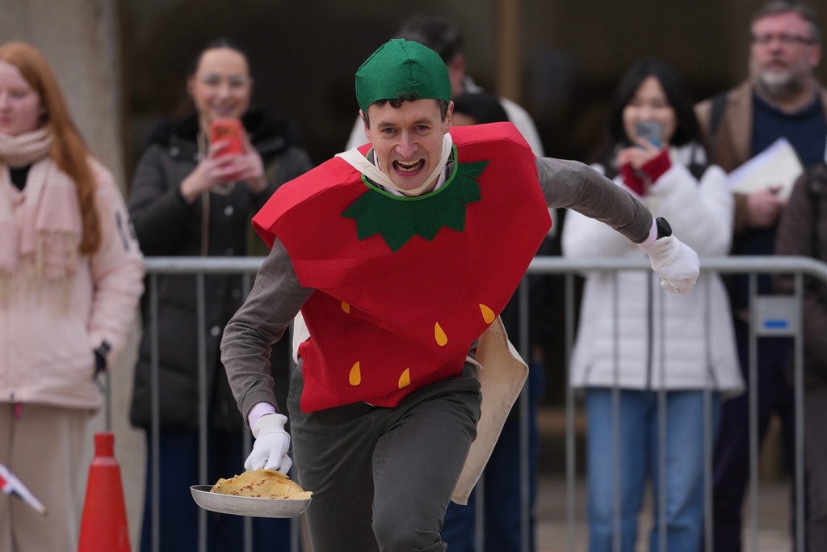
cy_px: 276
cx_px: 414
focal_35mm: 200
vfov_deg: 6.9
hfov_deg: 10.3
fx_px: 4595
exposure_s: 1/1250
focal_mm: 200
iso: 100
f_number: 2.8
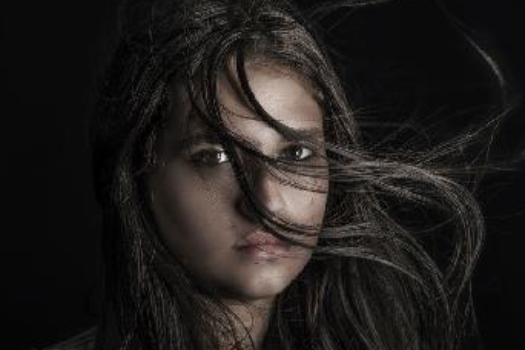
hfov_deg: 14.9
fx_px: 2012
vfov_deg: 9.9
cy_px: 200
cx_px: 244
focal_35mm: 138
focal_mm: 105
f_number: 6.3
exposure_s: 1/250
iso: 100
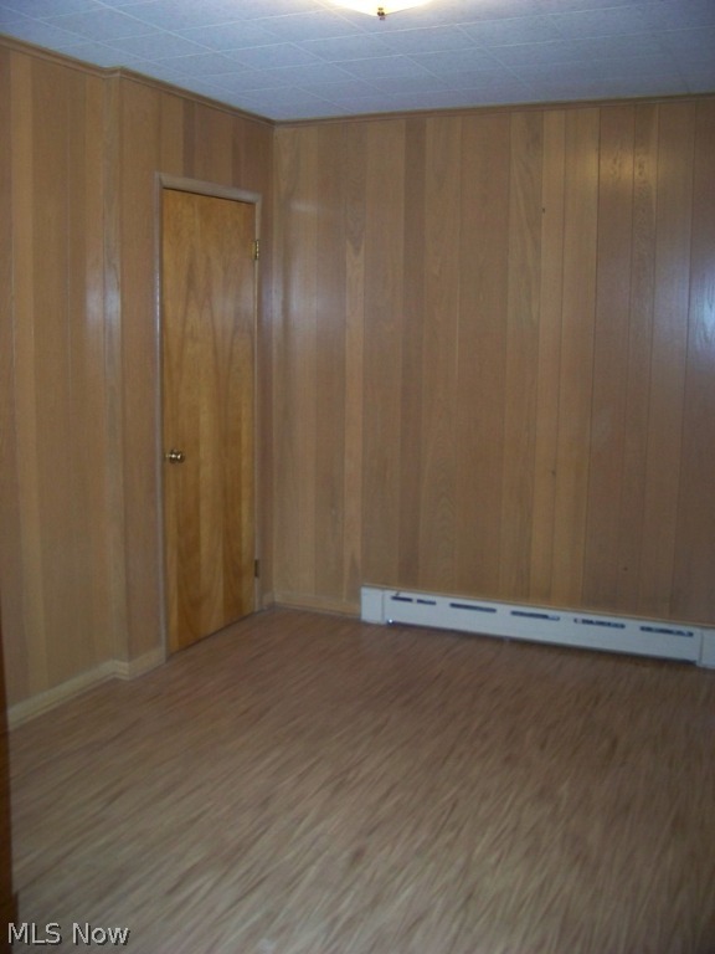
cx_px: 358
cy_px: 477
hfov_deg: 39.7
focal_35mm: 36
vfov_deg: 51.4
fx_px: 991
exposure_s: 1/30
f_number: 2.8
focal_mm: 5.85
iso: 200
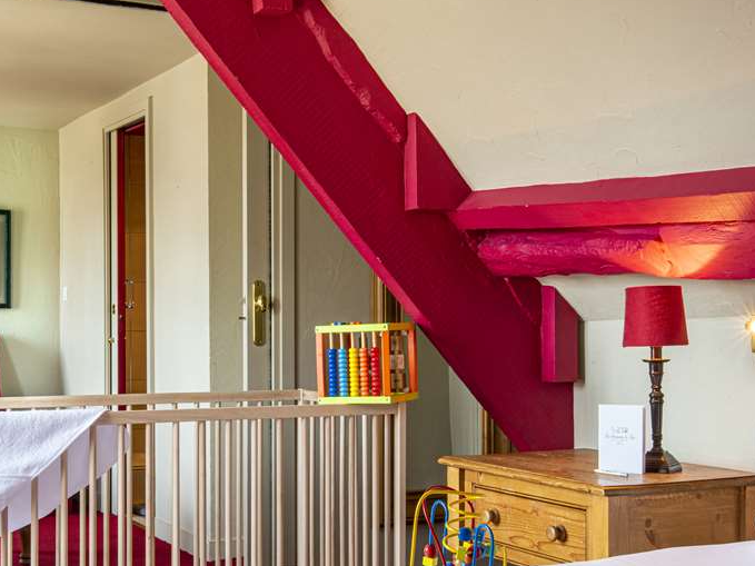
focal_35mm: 58
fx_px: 1265
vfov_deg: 25.2
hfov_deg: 33.2
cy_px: 345
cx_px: 333
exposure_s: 1
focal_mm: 40
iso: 200
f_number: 20
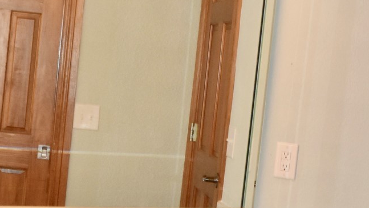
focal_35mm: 89
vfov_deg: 13.5
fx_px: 871
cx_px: 68
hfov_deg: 23.5
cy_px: 182
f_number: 5.6
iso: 800
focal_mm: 18
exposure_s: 1/125
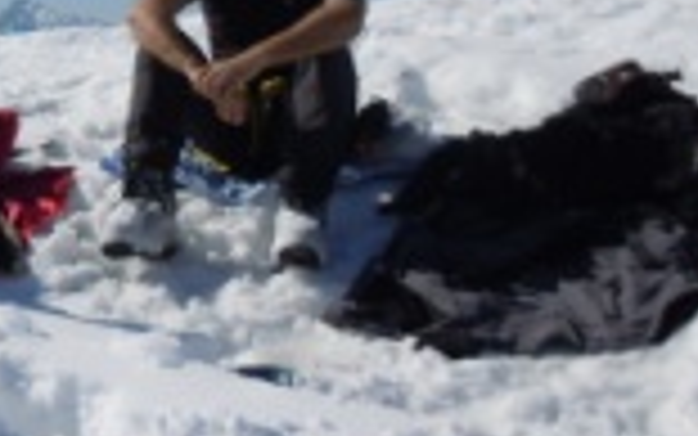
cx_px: 32
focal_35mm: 92
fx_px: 1751
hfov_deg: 21.9
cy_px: 0
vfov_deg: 14.0
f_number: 7
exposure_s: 1/640
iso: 100
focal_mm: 5.4
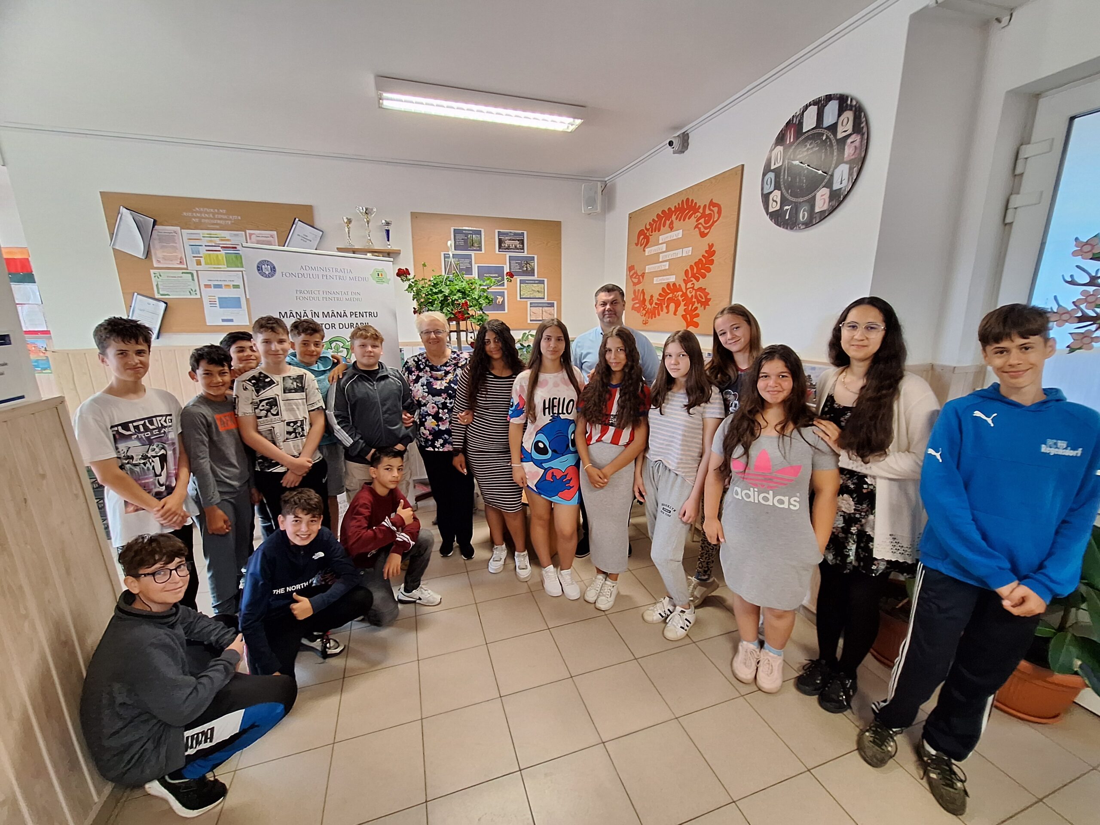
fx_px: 413
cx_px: 550
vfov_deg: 89.9
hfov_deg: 106.2
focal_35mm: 13
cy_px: 412
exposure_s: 1/24
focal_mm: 1.74
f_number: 2.2
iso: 160
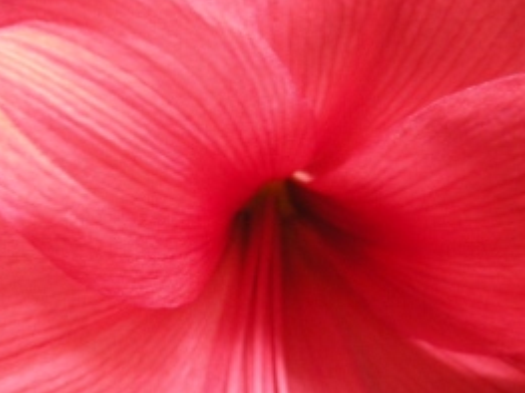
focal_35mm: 63
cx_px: 258
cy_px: 319
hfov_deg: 30.7
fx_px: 955
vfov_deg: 22.9
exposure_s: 1/10.5
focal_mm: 7.9
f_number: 2.8
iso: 400
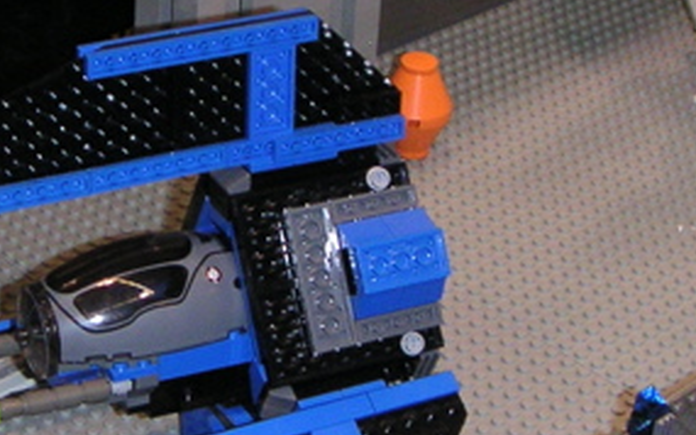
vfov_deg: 11.6
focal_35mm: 113
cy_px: 215
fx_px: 2143
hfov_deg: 18.1
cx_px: 63
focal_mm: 6
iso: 160
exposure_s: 1/45
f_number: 2.8
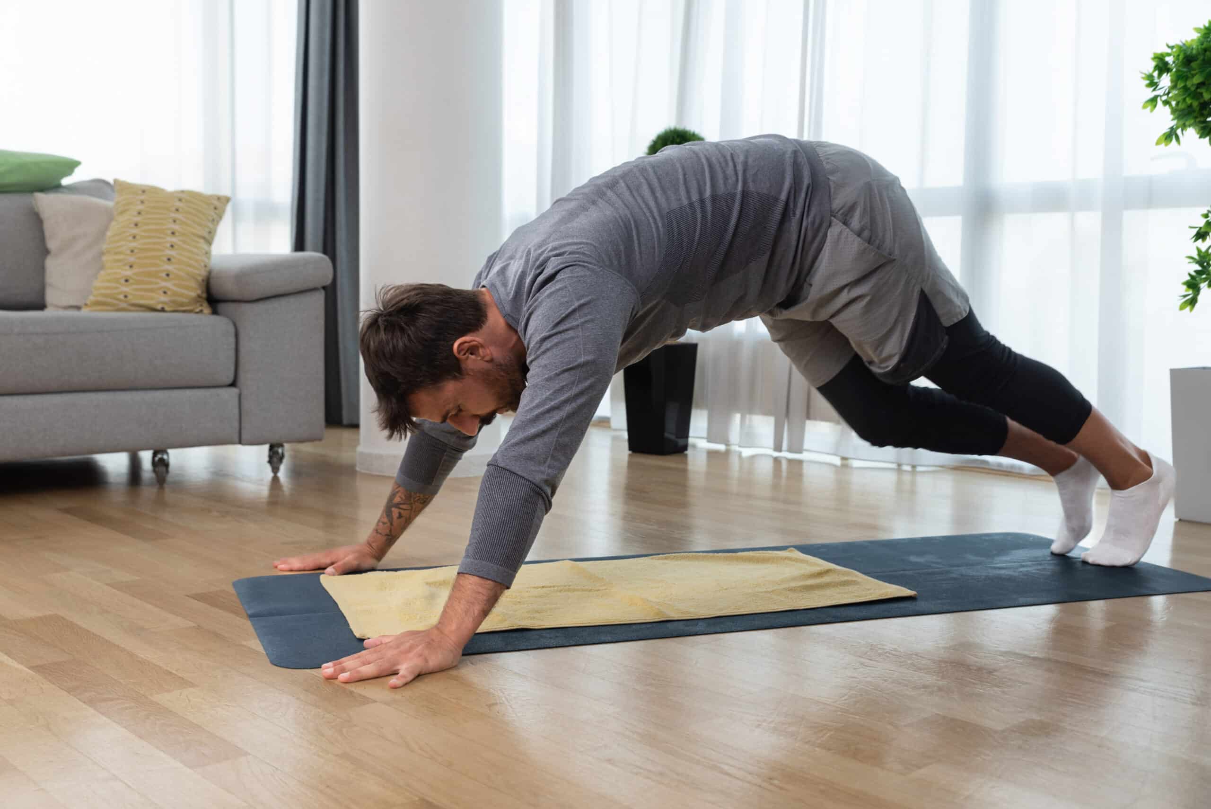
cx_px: 606
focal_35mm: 38
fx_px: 1279
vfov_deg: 35.1
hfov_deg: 50.7
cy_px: 404
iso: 100
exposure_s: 1/80
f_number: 6.3
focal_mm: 38
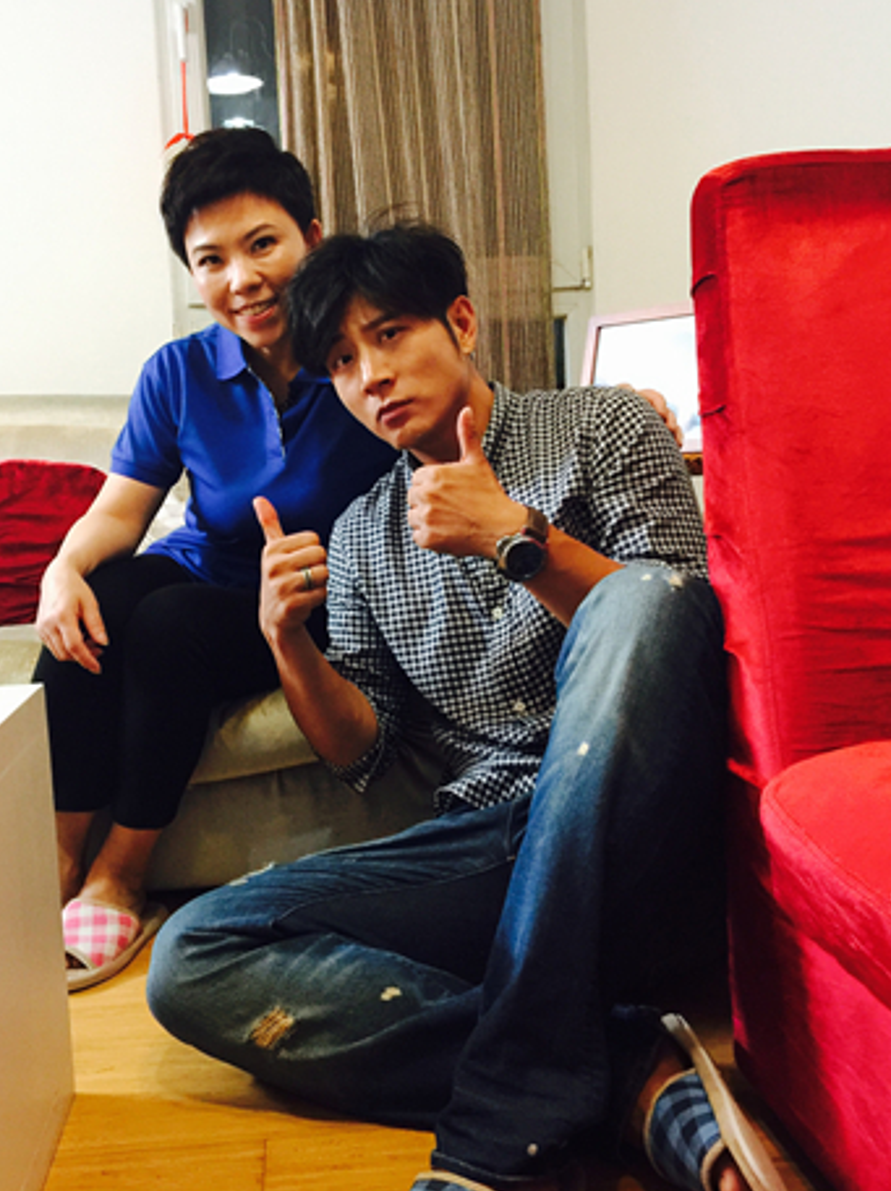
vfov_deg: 52.7
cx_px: 387
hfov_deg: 40.5
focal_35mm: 35
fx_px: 1203
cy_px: 569
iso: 160
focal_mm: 4.15
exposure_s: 1/17
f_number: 2.2
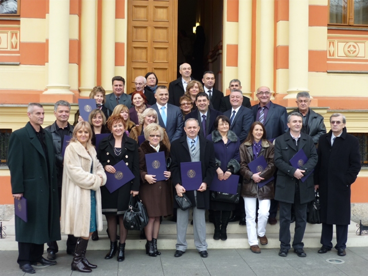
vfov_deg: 30.3
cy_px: 138
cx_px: 184
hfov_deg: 39.7
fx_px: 510
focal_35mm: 48
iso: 80
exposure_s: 1/100
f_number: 3.2
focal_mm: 8
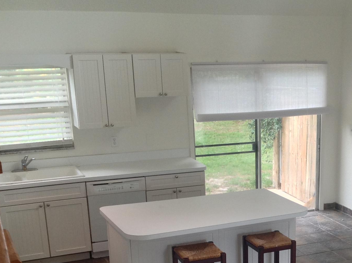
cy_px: 239
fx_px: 680
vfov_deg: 21.4
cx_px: 297
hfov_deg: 28.2
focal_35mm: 67
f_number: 2.4
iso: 64
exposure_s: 1/40
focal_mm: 4.28
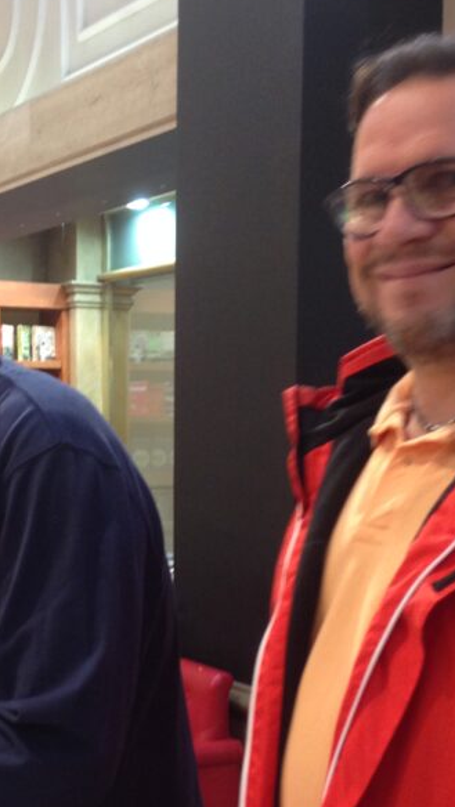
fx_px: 1350
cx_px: 83
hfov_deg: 18.9
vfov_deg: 33.0
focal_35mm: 63
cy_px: 554
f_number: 2.4
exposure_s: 1/20
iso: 125
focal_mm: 4.12
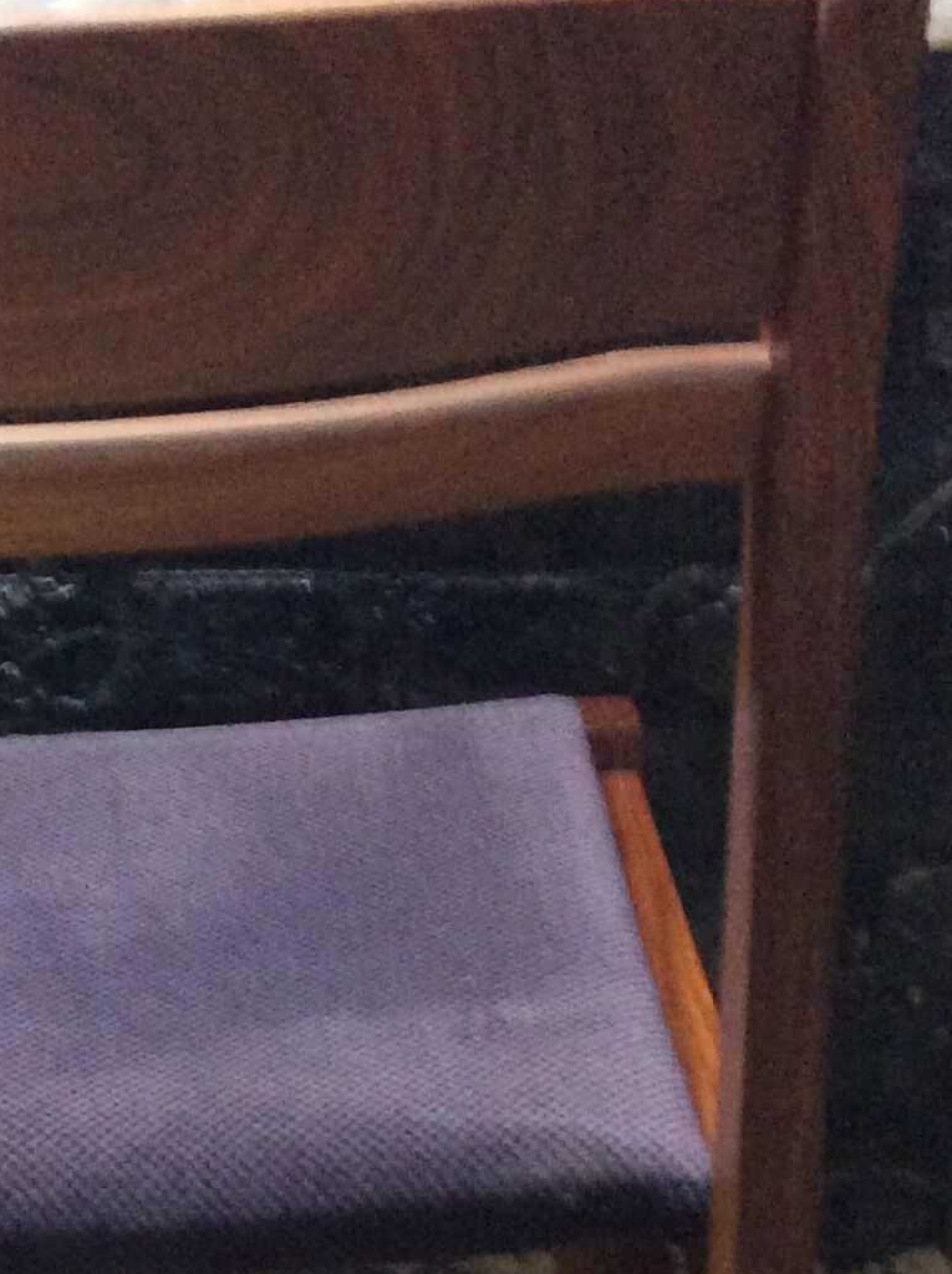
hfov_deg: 17.8
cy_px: 1188
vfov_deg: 23.4
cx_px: 66
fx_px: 2978
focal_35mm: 81
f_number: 2.4
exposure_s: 1/17
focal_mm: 3.3
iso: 320
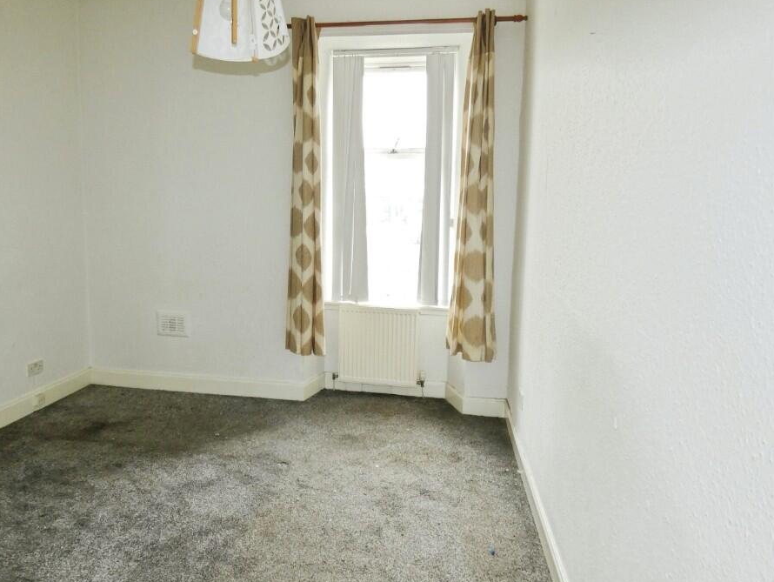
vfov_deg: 58.9
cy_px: 314
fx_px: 515
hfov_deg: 73.5
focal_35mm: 23
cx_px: 331
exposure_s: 1/60
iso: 160
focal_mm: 3.6
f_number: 2.8
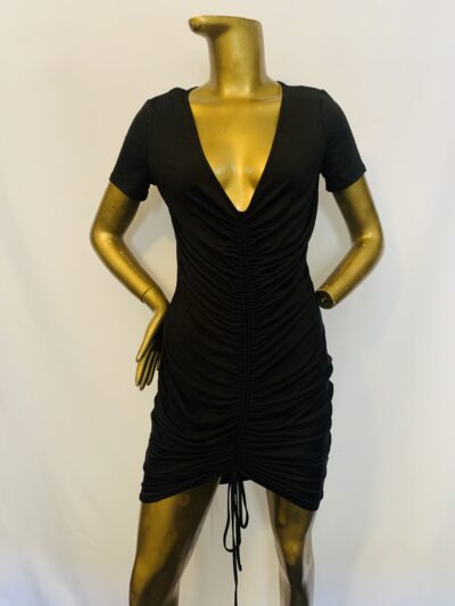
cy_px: 303
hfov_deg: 53.1
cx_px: 228
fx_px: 455
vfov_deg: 67.3
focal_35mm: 26
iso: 320
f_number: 1.8
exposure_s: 1/50
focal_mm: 4.25
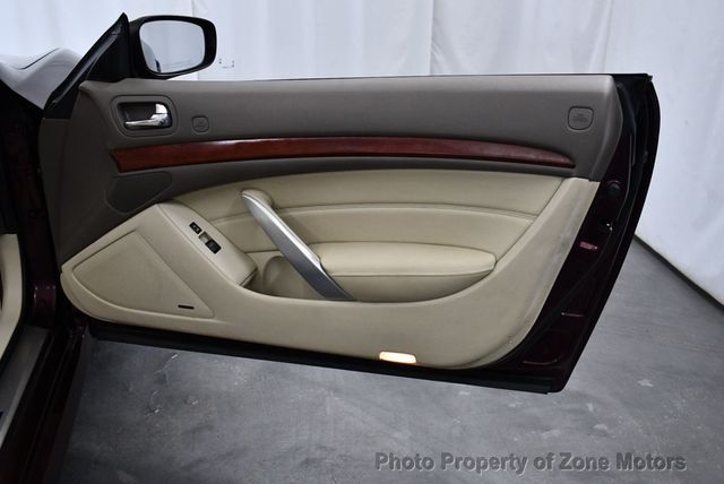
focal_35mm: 36
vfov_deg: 36.9
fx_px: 725
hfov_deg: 53.1
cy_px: 242
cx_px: 362
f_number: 3.5
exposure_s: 1/125
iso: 900
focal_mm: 18
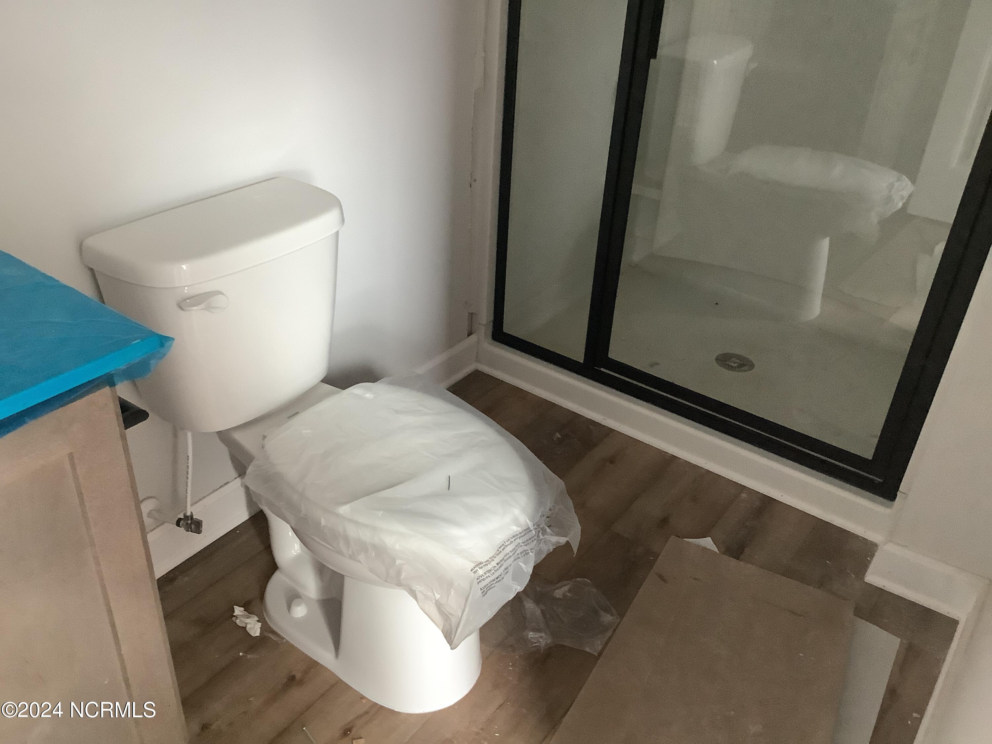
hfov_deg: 58.4
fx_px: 888
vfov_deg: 45.4
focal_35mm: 31
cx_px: 496
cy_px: 372
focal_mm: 3.3
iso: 320
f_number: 2.4
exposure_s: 1/33
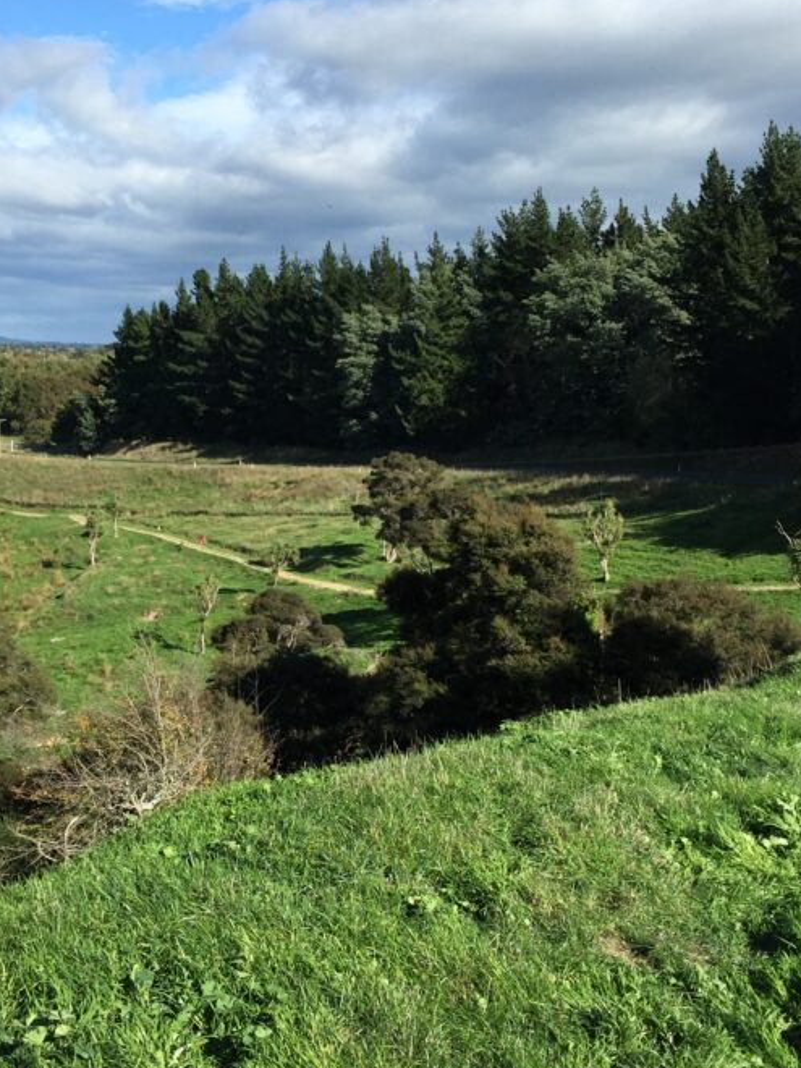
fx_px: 1388
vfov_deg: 42.1
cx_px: 309
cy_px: 510
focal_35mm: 45
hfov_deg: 32.1
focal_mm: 4.15
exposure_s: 1/1721
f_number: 2.2
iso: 32
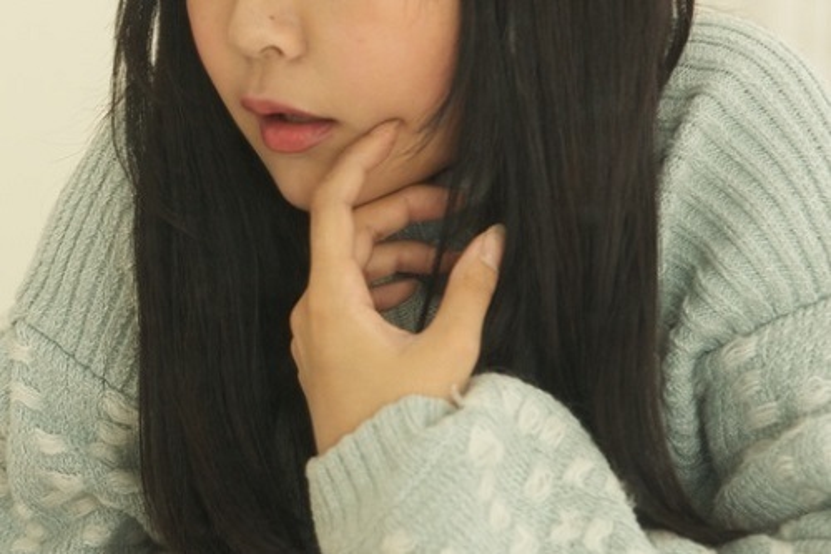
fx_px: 1615
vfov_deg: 19.4
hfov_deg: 28.9
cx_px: 416
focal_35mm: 70
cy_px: 277
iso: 320
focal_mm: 70
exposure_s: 1/125
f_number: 4
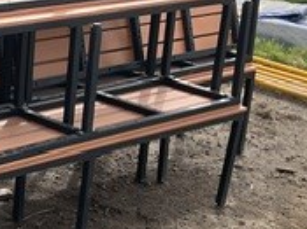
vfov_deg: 13.9
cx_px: -82
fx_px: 939
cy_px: 82
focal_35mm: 106
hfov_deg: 17.5
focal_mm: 3
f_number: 1.8
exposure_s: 1/781
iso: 16
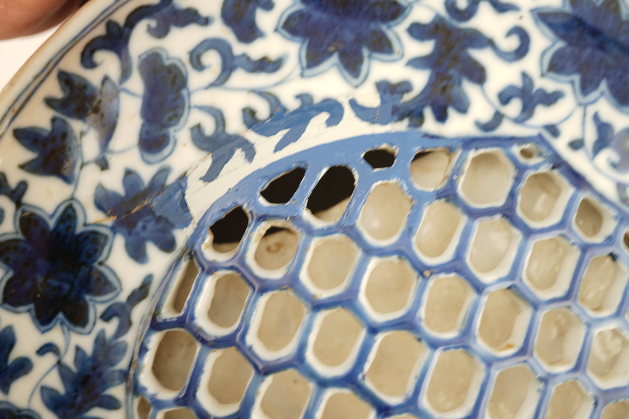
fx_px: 786
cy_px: 210
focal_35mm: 45
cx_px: 314
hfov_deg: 43.6
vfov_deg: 29.9
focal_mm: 30
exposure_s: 1/10
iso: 50
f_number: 3.5
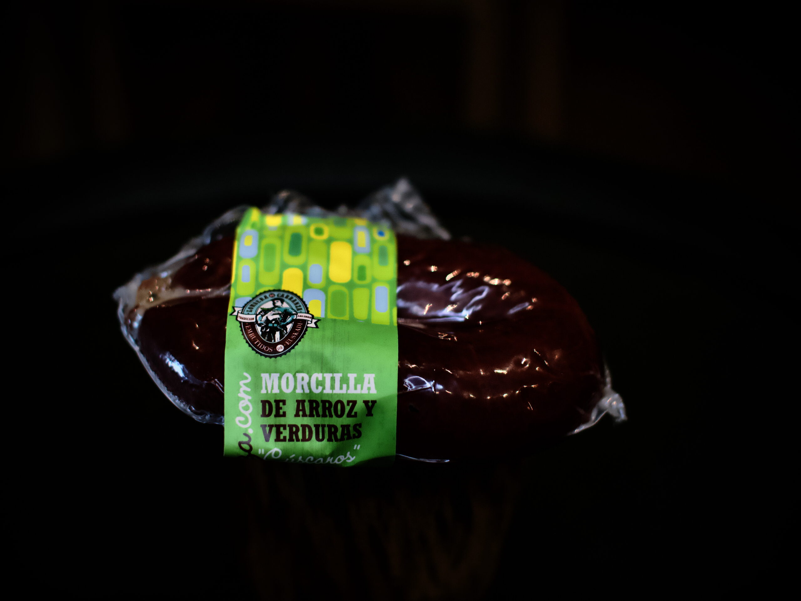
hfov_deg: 30.3
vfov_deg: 22.9
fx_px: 1481
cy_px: 300
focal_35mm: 64
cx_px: 400
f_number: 2.5
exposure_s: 1/2500
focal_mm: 32
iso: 2000
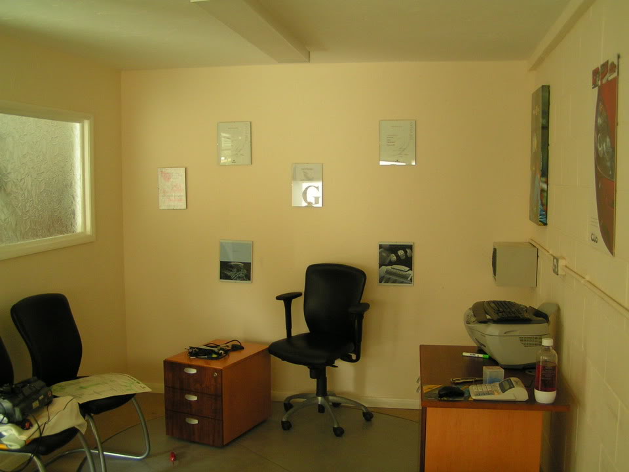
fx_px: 690
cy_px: 236
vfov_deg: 37.7
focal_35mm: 38
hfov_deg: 49.0
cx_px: 314
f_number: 2.8
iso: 125
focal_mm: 5.8
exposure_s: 1/40
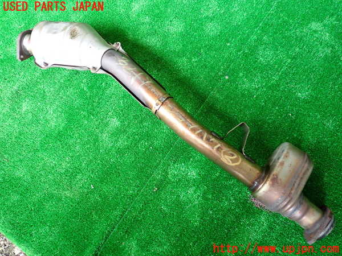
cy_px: 128
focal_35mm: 30
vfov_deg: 46.8
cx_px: 171
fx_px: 296
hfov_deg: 60.0
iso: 400
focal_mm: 5.4
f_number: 2.3
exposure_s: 1/30
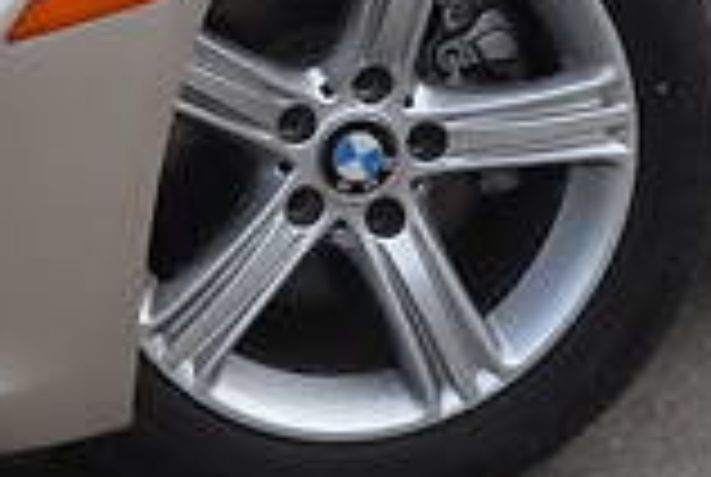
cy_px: -495
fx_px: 4788
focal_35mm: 242
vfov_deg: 5.6
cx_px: 482
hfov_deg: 8.5
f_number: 7.1
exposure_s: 1/125
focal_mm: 32
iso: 100
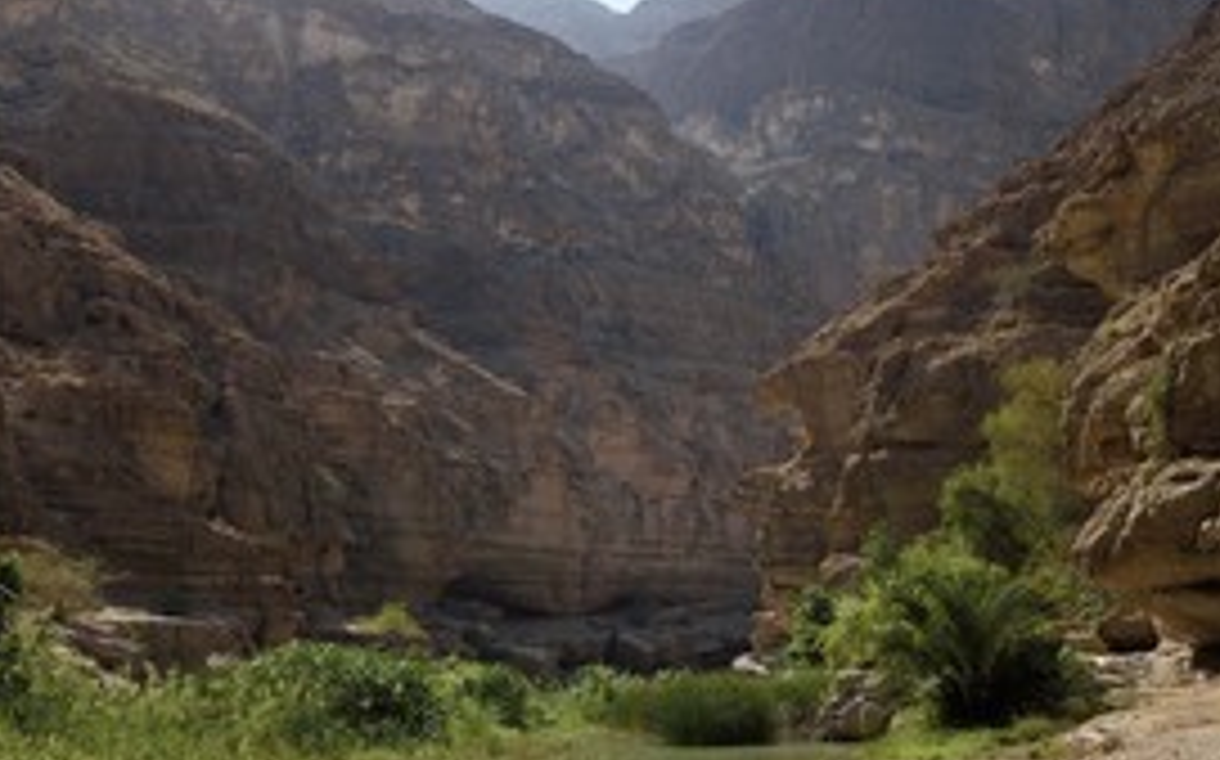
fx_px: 1263
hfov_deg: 51.1
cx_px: 466
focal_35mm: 38
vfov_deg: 33.5
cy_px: 355
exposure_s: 1/500
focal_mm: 24
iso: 200
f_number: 11
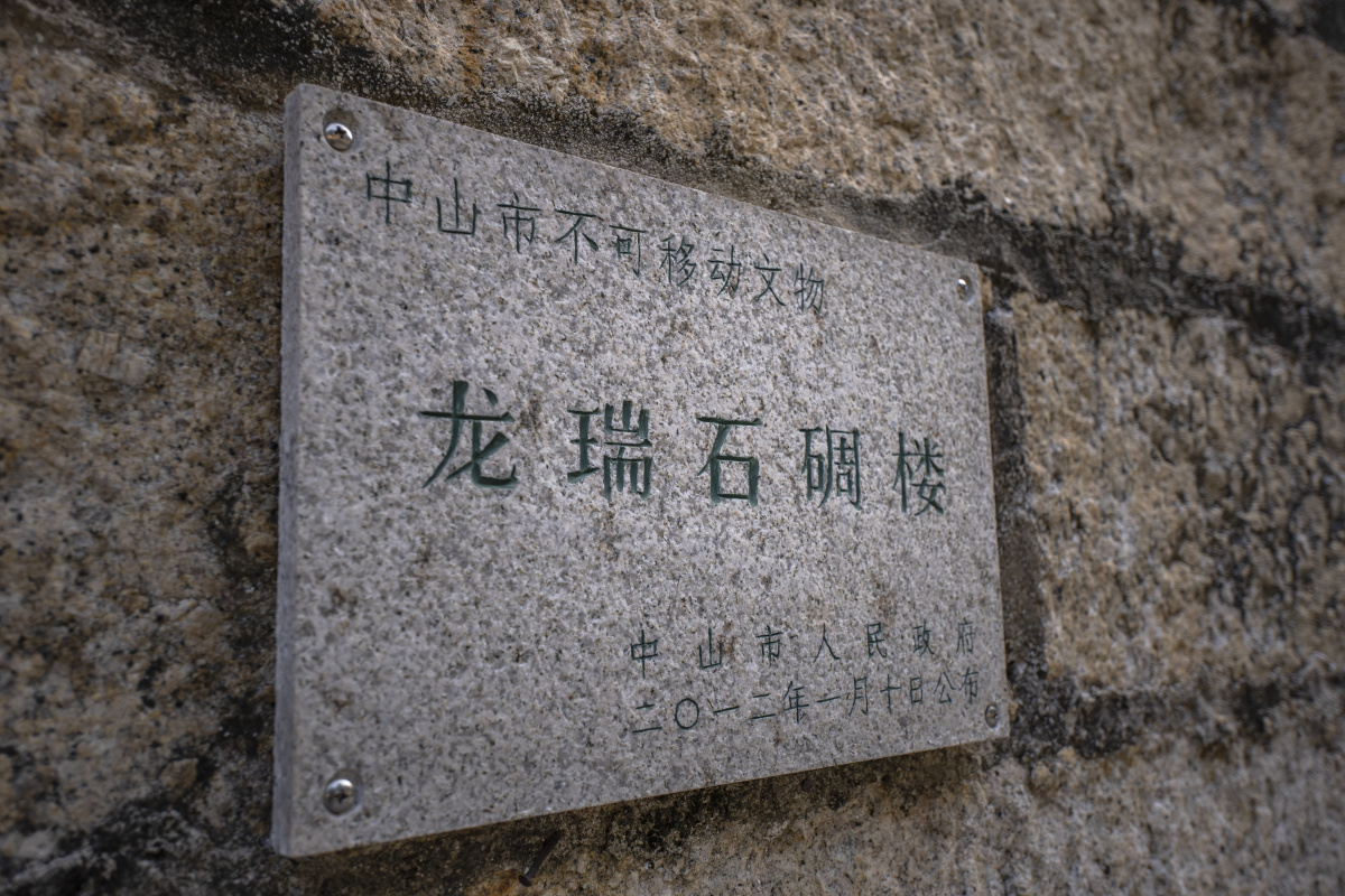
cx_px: 672
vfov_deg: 43.6
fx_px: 1121
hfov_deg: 61.9
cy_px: 448
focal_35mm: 30
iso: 100
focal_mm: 20
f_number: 2.8
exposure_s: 1/200
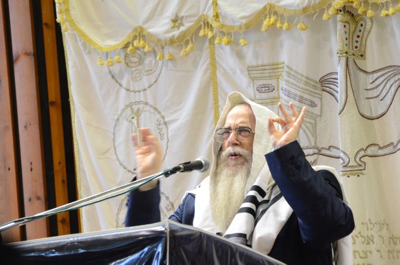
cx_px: 200
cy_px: 132
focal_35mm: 270
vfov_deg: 5.1
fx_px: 2993
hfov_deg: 7.6
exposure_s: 1/30
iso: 1600
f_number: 5.6
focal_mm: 180
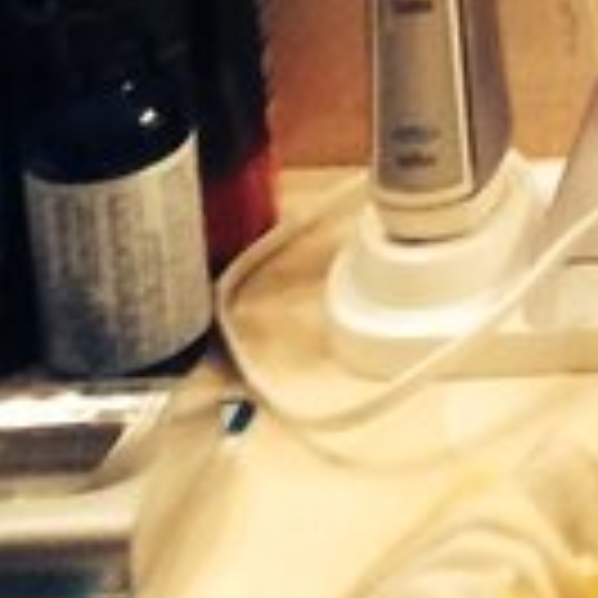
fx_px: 4222
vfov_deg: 6.9
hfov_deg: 7.4
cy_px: -1457
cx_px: 1601
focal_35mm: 216
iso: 125
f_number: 2.2
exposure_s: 1/30
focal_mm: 4.12
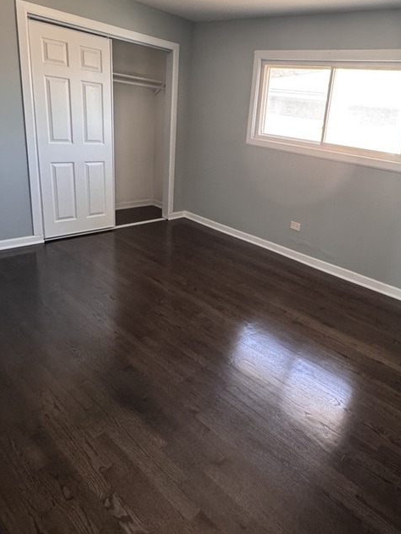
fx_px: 370
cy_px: 232
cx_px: 274
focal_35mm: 24
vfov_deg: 71.3
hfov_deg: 55.4
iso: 320
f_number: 2.2
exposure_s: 1/69
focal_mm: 2.22
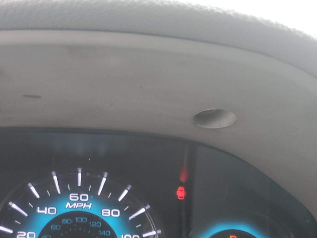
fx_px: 430
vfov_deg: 29.8
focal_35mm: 47
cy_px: 208
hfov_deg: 39.2
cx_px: 74
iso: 58
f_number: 1.5
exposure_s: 1/60.2
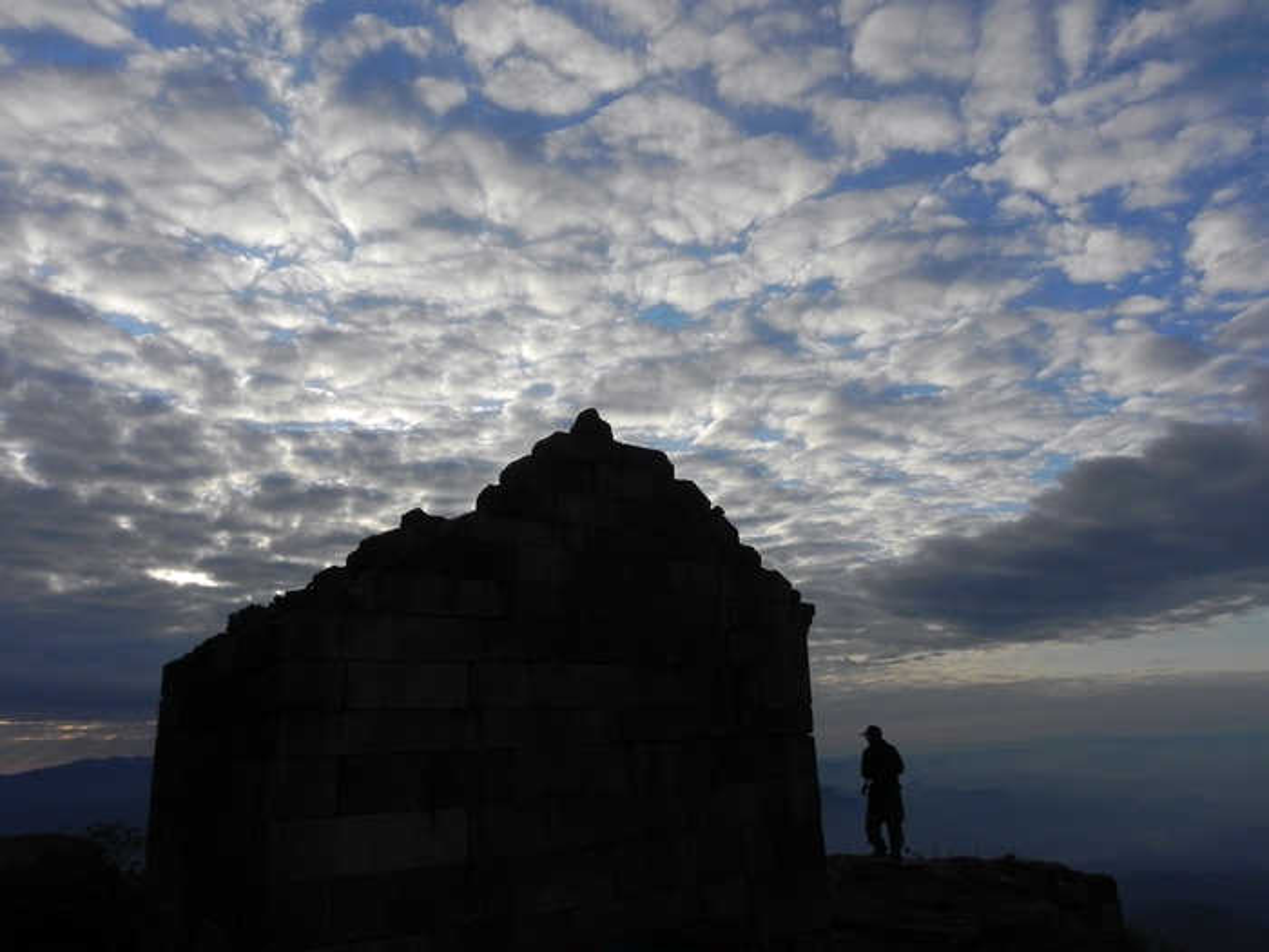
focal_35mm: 26
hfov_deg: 67.3
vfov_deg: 53.1
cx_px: 634
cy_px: 476
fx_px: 953
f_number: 8
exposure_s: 1/413
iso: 160
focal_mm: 4.6
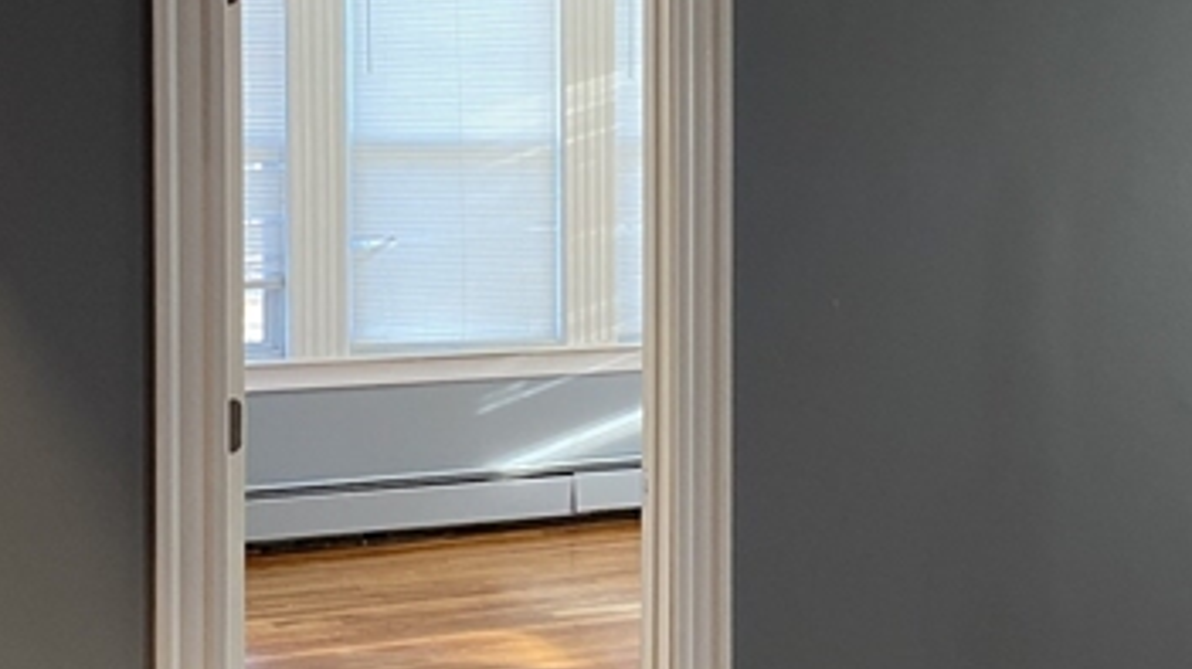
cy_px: 200
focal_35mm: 62
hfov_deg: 33.8
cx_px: 676
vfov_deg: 19.3
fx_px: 1959
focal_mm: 4.25
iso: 160
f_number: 1.8
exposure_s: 1/60
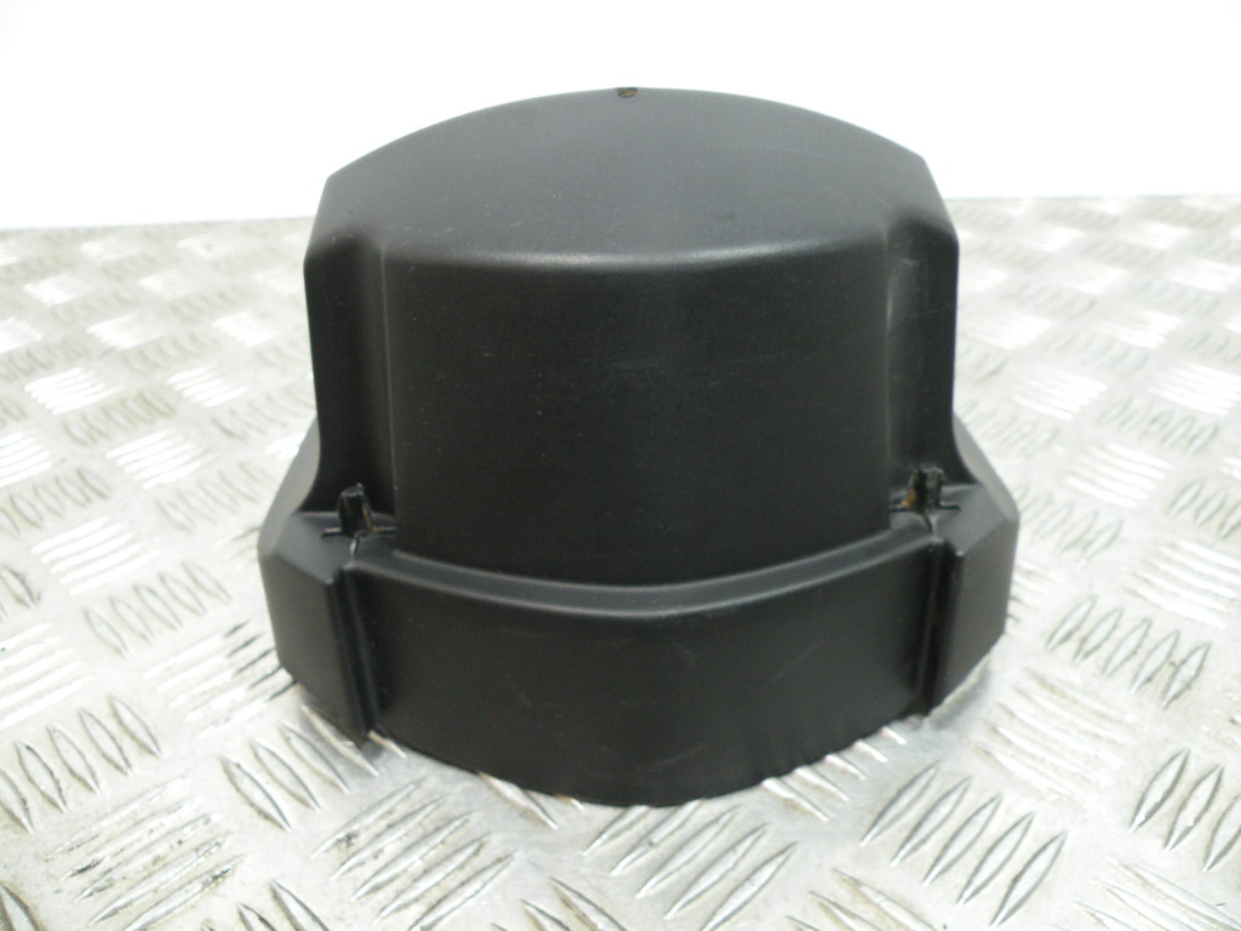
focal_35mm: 27
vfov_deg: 51.4
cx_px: 620
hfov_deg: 65.3
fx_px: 968
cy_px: 466
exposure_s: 1/69.5
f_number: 2.8
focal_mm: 4.7
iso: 173
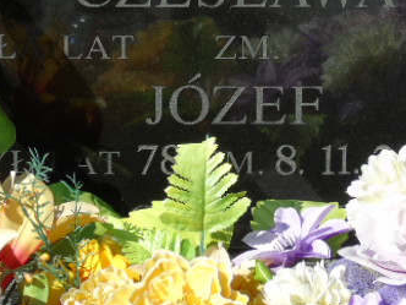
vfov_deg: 7.1
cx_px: 270
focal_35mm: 208
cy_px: 24
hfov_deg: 9.5
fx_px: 2440
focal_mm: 19
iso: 80
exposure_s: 1/500
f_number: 4.4
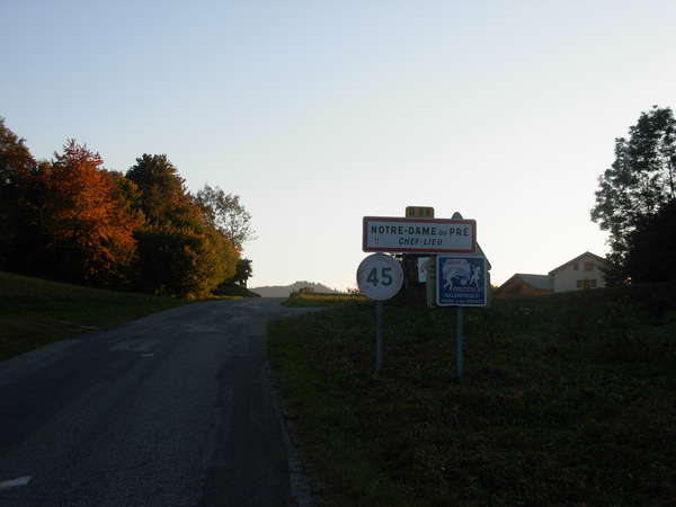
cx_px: 338
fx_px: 1250
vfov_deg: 22.9
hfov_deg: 30.3
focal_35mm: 64
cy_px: 254
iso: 79
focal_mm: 10.5
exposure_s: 1/362
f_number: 3.4
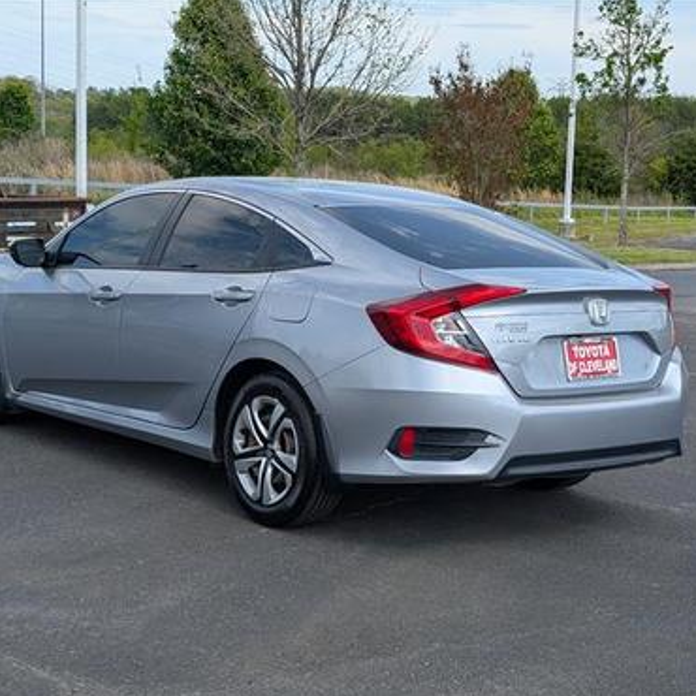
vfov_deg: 29.1
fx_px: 1342
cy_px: 352
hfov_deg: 29.1
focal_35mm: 59
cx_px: 322
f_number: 1.68
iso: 23
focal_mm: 6.9
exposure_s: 1/833
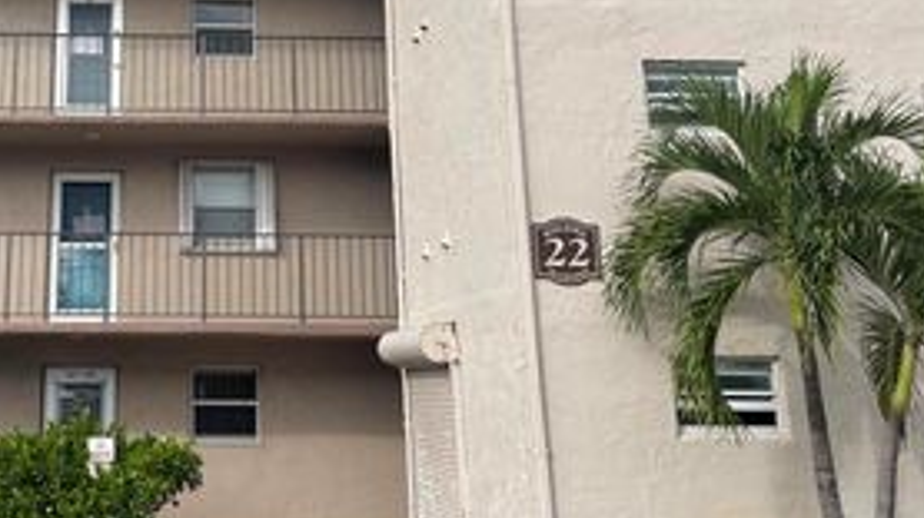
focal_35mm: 51
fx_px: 1249
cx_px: 186
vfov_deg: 22.9
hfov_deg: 39.1
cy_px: 61
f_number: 1.6
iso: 32
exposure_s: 1/2747
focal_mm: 4.2
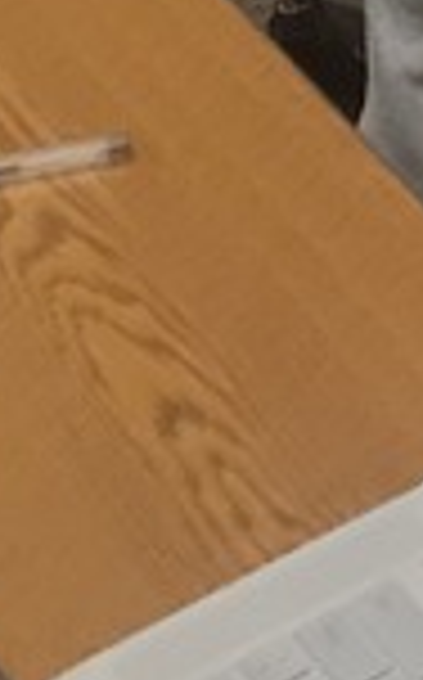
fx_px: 3459
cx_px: 868
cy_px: -1581
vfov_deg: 8.6
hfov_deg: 6.8
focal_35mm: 187
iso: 250
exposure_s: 1/40
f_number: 1.8
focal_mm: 5.4
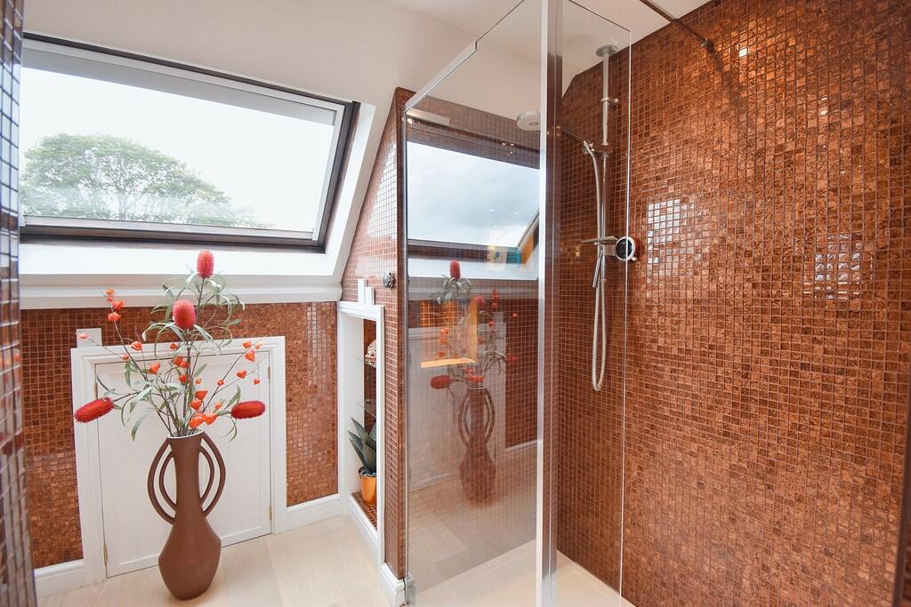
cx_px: 456
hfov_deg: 100.4
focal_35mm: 15
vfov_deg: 77.3
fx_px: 380
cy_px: 304
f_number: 4.5
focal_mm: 10
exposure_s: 1/30
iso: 100
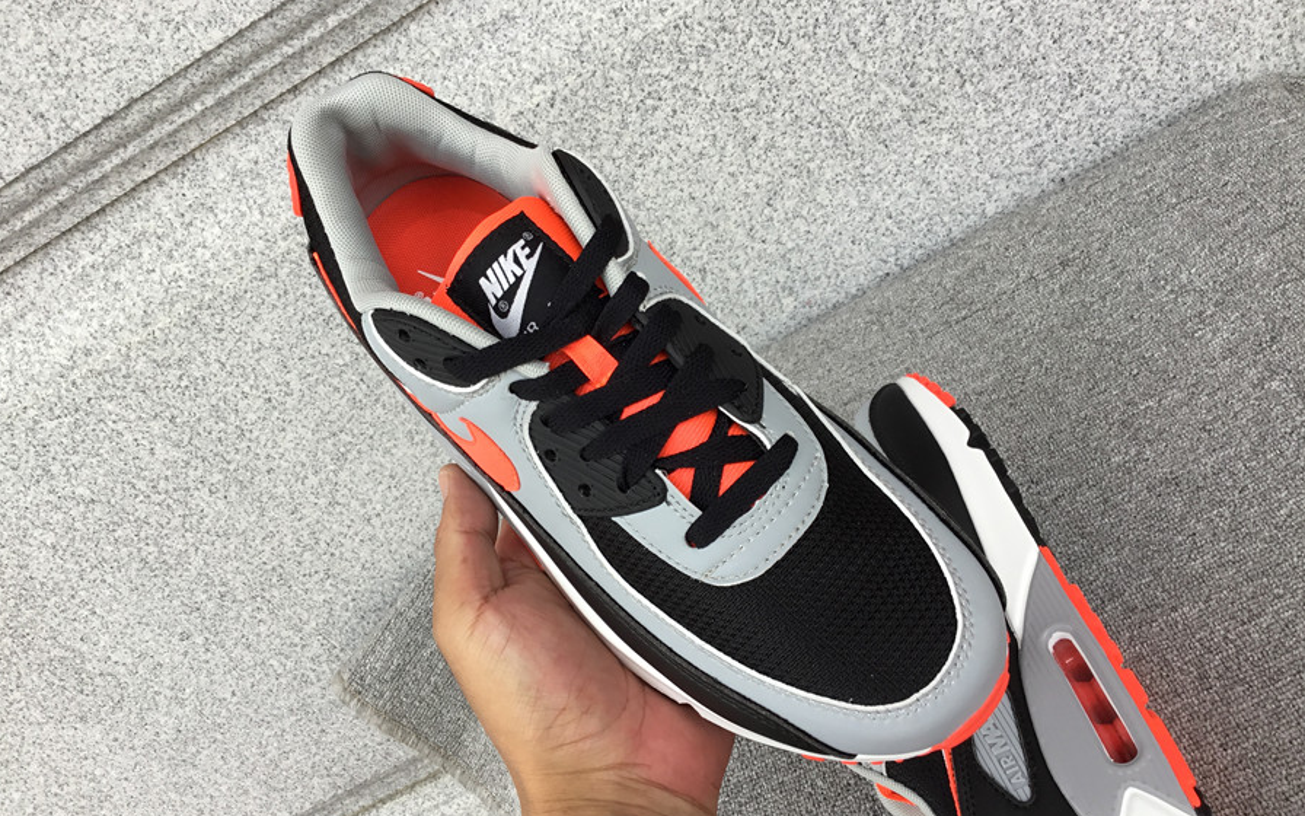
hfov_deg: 58.1
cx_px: 652
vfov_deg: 38.3
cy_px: 417
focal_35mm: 33
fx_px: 1174
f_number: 2.4
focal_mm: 3.3
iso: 25
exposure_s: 1/100
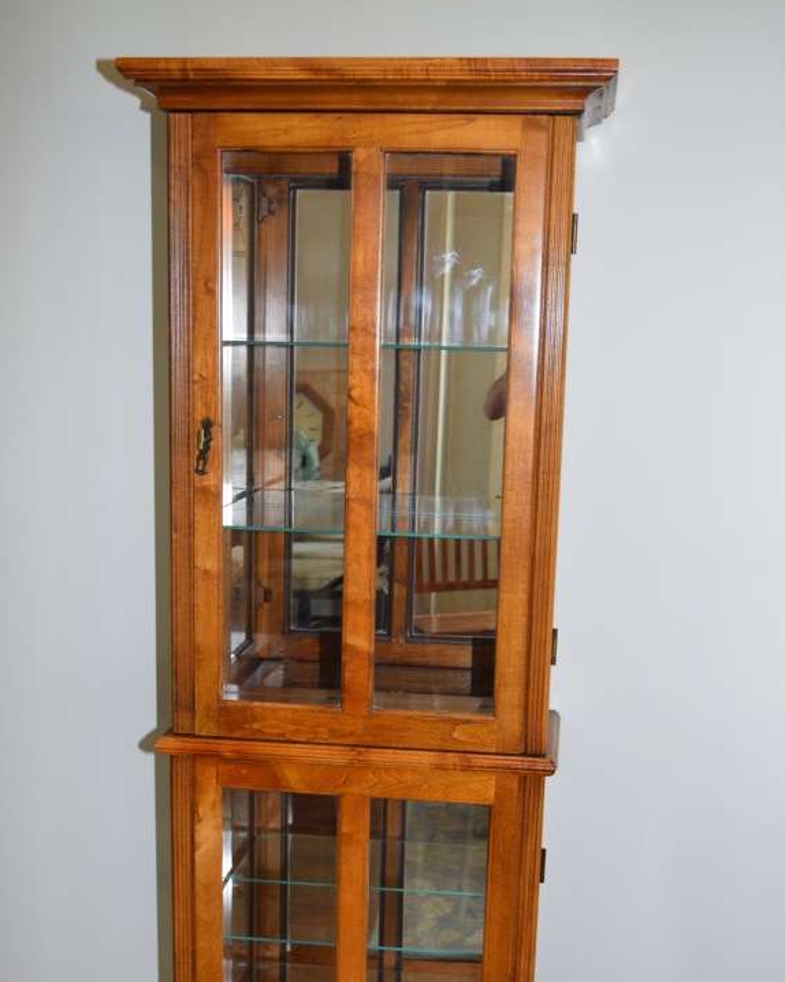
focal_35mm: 51
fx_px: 1482
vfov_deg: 36.2
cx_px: 393
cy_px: 672
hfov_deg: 29.7
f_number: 5
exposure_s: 1/100
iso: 800
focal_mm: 26
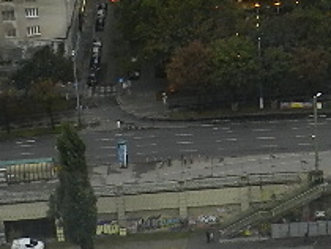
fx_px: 1072
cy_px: -43
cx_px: 274
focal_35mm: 112
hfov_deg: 17.4
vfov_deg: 12.9
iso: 200
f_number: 3.4
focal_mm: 4
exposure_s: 1/30
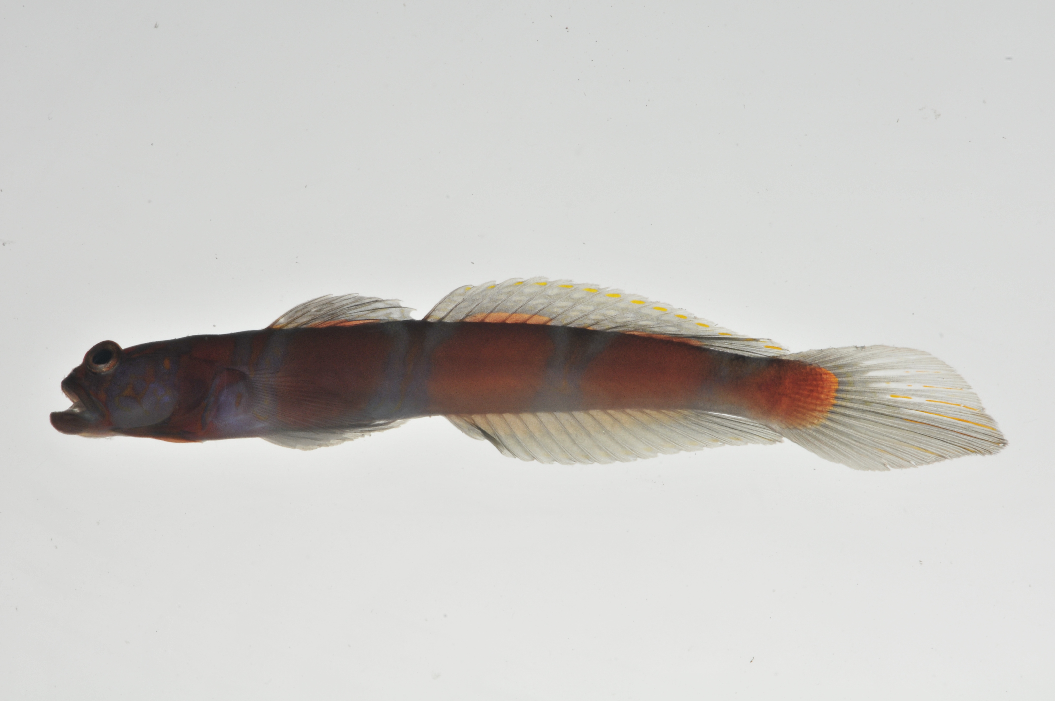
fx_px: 4610
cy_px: 350
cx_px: 528
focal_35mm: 158
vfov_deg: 8.7
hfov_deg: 13.1
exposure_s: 1/60
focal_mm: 105
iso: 200
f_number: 29
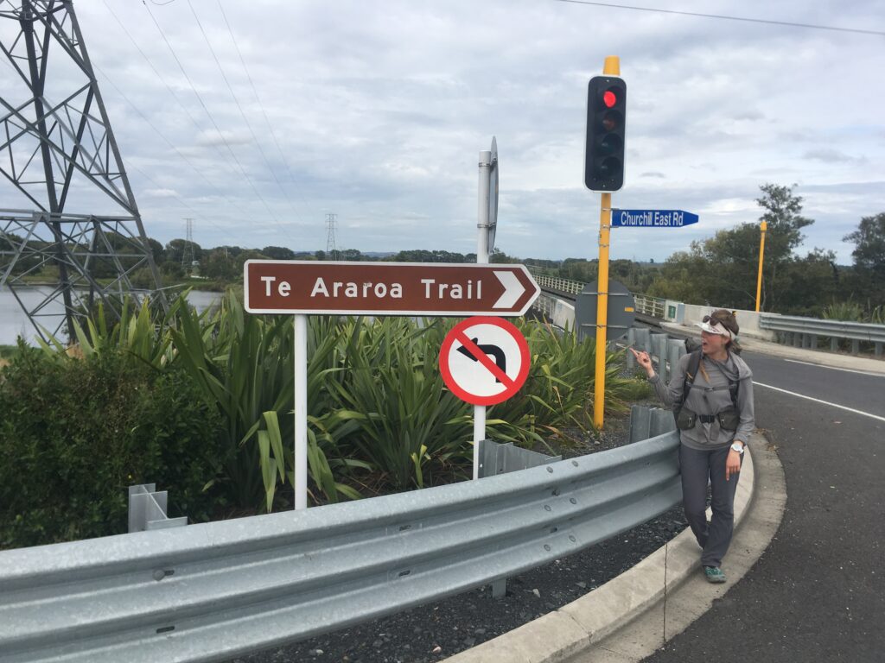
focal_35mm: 29
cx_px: 442
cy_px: 332
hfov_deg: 61.7
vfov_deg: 48.2
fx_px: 741
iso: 25
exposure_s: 1/1479
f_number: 2.2
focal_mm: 4.15
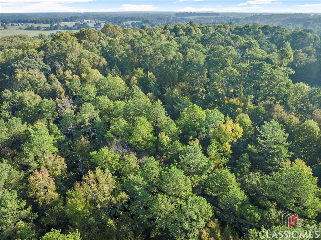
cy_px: 120
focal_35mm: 24
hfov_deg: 71.6
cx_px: 160
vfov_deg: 56.7
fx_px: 222
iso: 110
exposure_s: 1/20
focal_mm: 12.29
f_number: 2.8
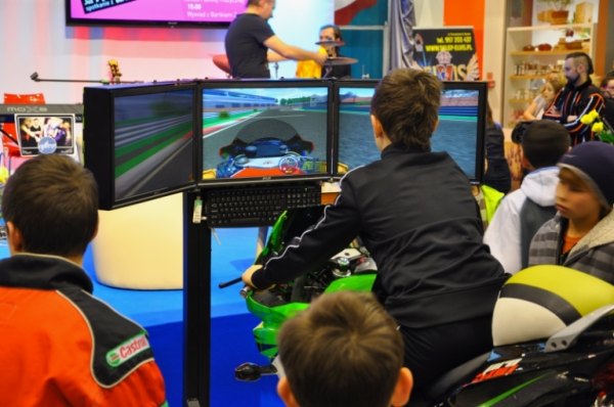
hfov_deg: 29.9
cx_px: 307
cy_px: 204
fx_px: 1149
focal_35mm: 68
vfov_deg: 20.1
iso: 400
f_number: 4.8
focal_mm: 45
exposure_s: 1/15
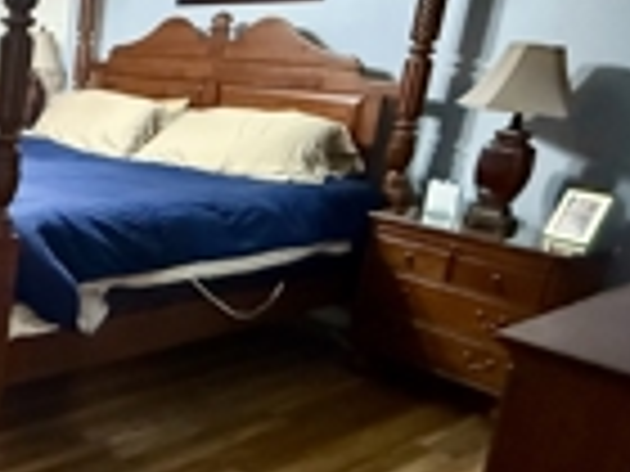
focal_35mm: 40
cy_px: 211
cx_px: -81
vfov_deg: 35.9
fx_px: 728
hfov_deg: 38.0
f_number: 2.2
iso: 1250
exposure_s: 1/60
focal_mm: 2.22
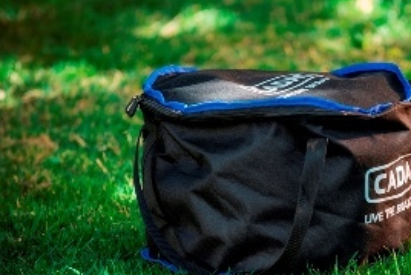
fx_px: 3415
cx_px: 296
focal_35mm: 299
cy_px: 179
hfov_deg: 6.9
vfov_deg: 4.6
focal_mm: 200
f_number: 4.5
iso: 200
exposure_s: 1/200
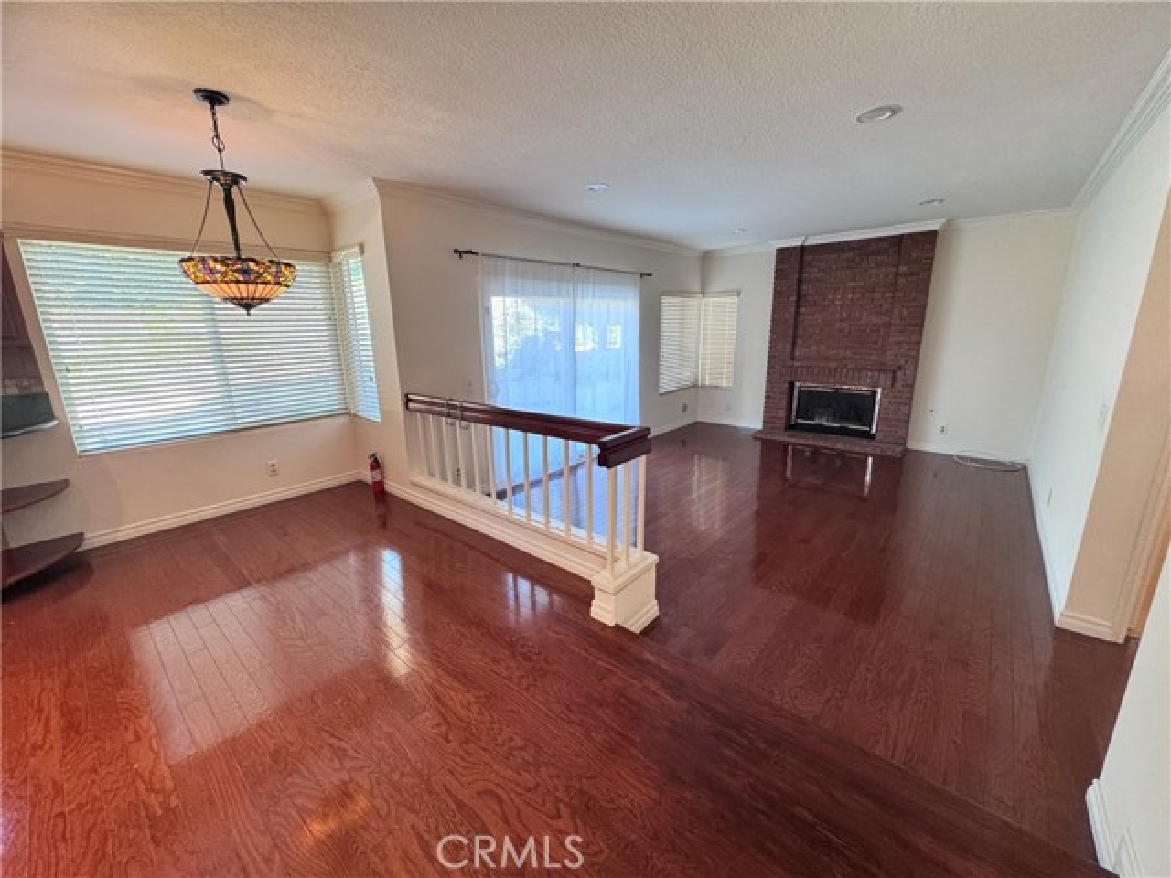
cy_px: 439
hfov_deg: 102.1
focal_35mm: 14
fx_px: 474
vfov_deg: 85.7
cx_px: 586
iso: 250
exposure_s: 1/60
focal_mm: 2.22
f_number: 2.2
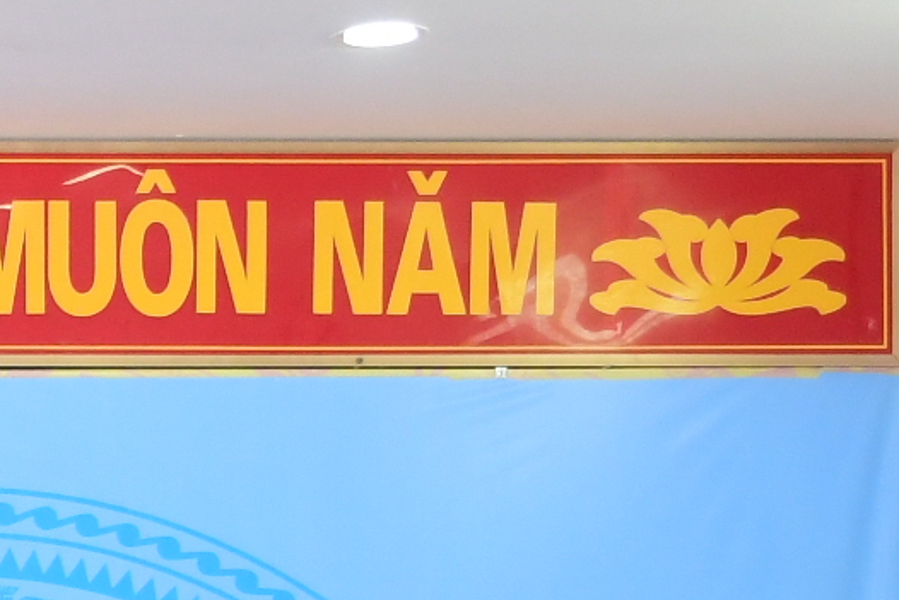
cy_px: 1063
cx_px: -1070
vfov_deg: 7.3
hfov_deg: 10.1
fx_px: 4562
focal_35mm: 183
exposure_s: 1/200
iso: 800
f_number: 3.8
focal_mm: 23
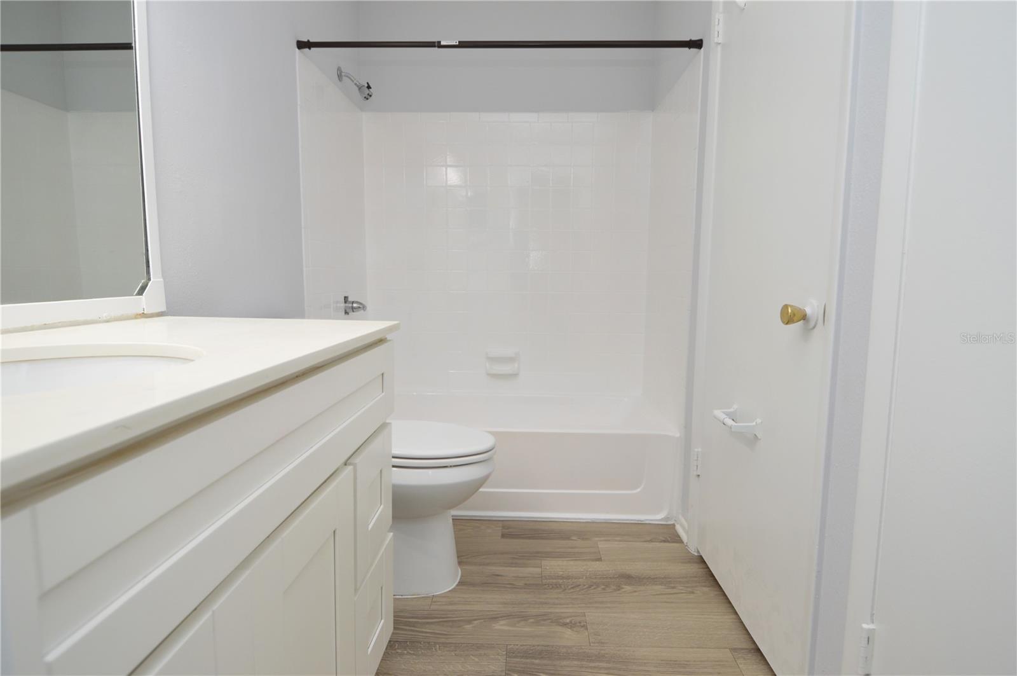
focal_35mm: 18
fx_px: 508
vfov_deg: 67.3
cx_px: 508
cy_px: 338
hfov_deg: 90.1
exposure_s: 1/80
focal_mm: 12
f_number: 4.5
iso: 400
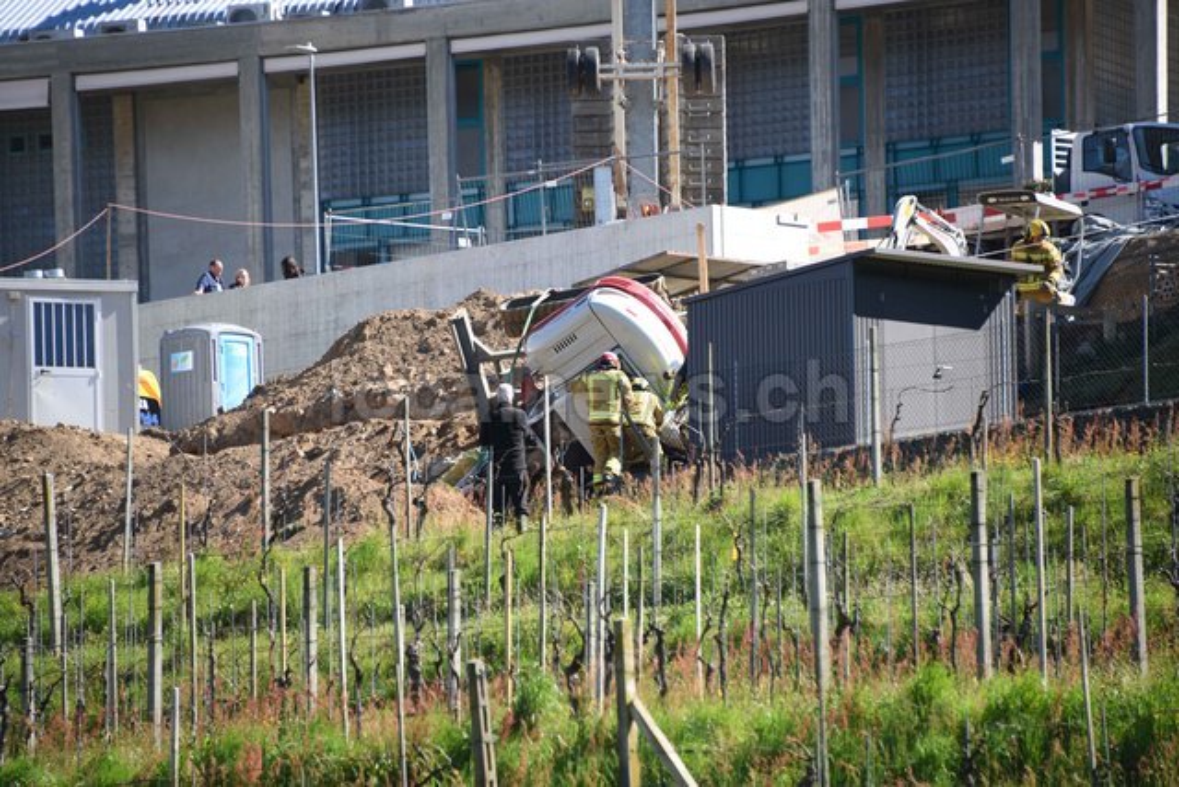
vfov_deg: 4.6
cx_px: 590
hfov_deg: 6.9
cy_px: 394
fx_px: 9827
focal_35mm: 300
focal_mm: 300
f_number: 6.3
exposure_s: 1/320
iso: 200
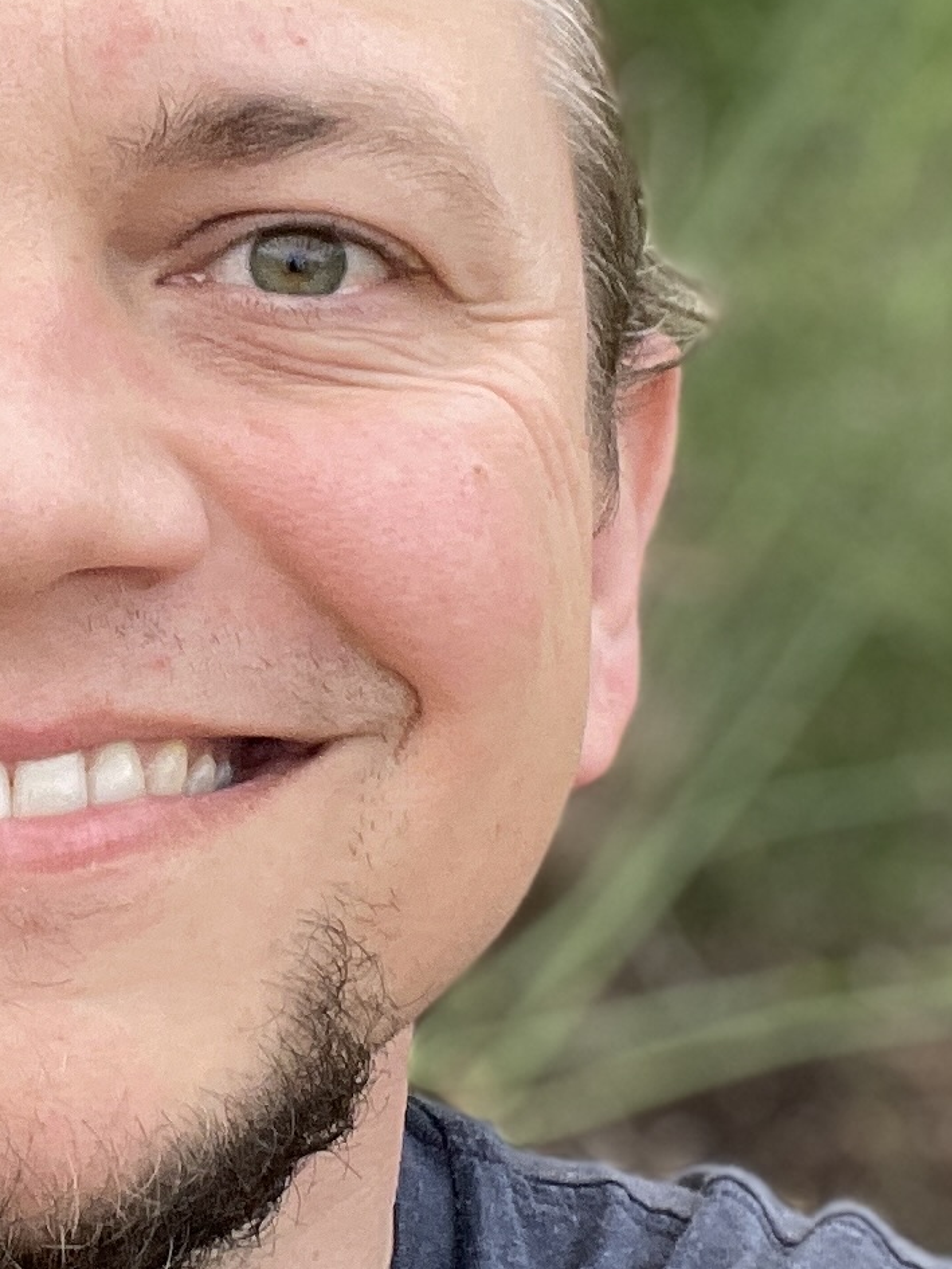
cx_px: 136
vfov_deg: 20.0
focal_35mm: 98
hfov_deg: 15.0
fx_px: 3593
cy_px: 530
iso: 100
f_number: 2.2
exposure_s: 1/106
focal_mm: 2.71
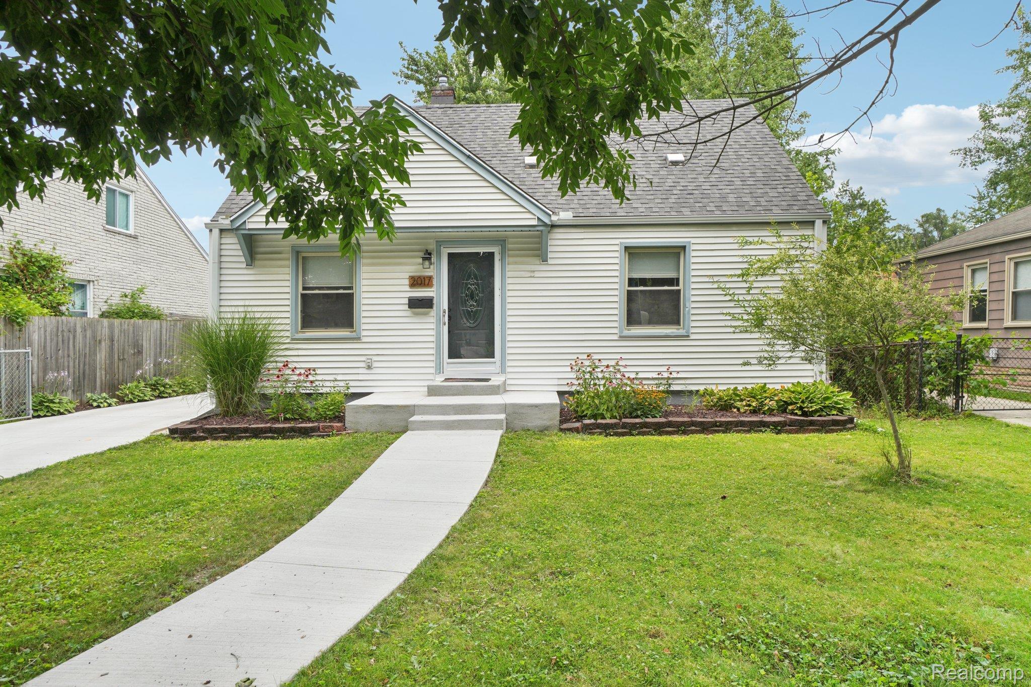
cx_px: 516
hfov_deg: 81.2
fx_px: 601
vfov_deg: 59.5
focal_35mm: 21
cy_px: 344
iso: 100
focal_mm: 14
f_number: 8
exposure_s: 1/90
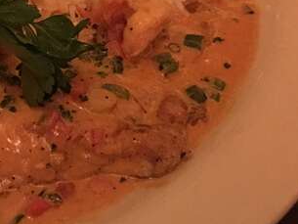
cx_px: -64
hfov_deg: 23.4
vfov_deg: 19.4
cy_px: 112
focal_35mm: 76
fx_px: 655
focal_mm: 4.15
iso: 400
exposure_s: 1/4
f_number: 2.2
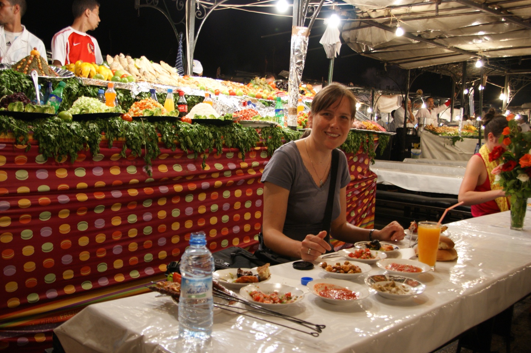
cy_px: 194
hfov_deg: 55.7
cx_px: 238
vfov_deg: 38.8
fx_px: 501
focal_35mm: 34
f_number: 3.5
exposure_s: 1/30
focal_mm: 20
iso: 400
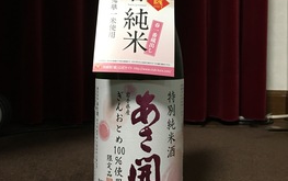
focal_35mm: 42
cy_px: 67
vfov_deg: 30.5
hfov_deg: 47.1
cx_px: 141
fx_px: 330
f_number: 2.2
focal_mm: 4.15
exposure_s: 1/20
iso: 200
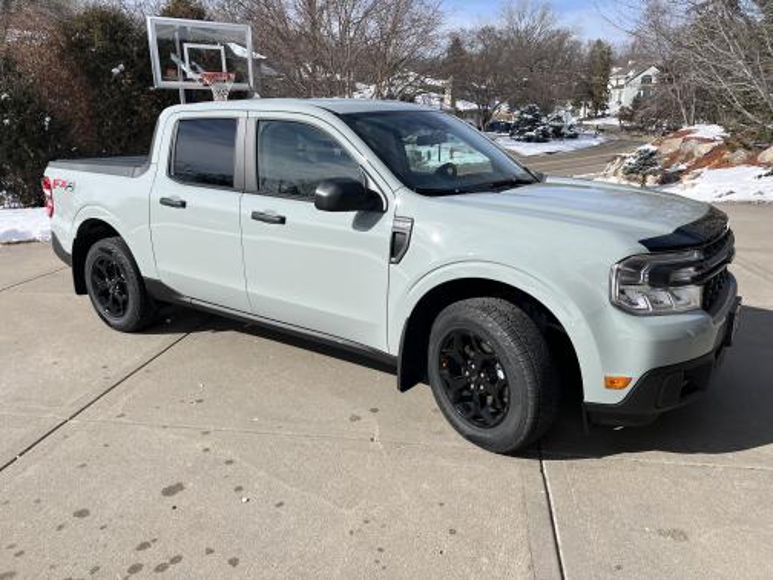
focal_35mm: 26
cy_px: 290
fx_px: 581
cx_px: 386
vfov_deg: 53.1
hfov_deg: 67.3
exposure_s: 1/5076
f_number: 1.6
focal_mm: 5.1
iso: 50
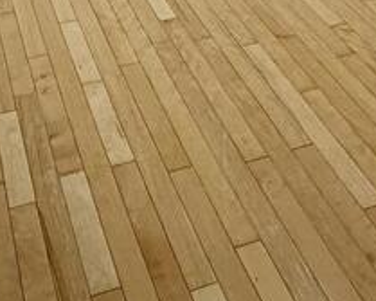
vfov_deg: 18.1
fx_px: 745
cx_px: 173
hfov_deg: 28.3
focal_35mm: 67
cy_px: -240
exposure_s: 1/120
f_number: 2.2
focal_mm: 2.22
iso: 125
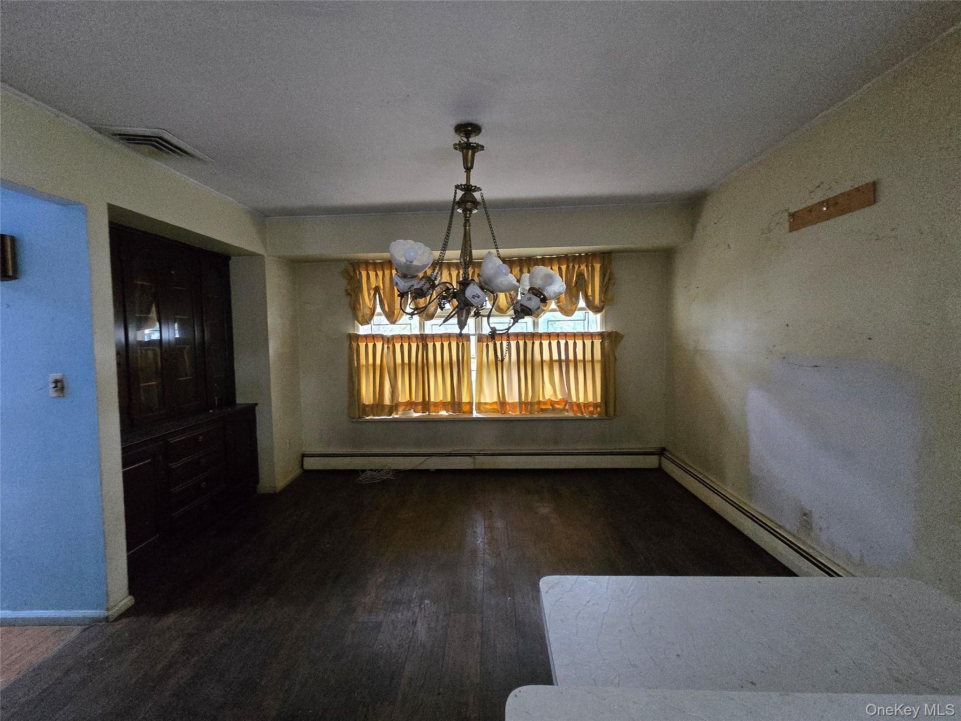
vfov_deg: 89.9
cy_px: 360
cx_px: 480
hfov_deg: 106.2
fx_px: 361
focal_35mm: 13
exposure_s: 1/60
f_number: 2.2
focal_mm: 2.2
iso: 1250
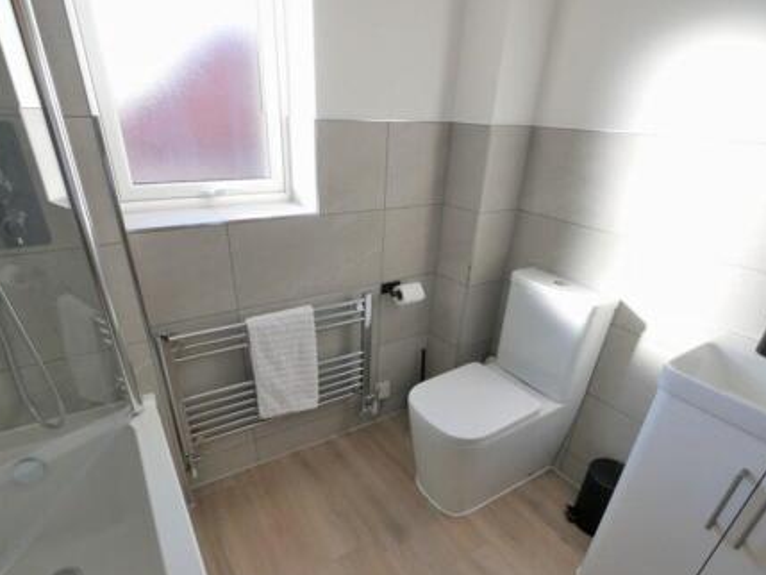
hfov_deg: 84.6
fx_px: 421
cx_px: 377
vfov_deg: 67.7
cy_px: 356
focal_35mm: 19
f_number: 4
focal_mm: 7
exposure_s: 1/100
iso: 200
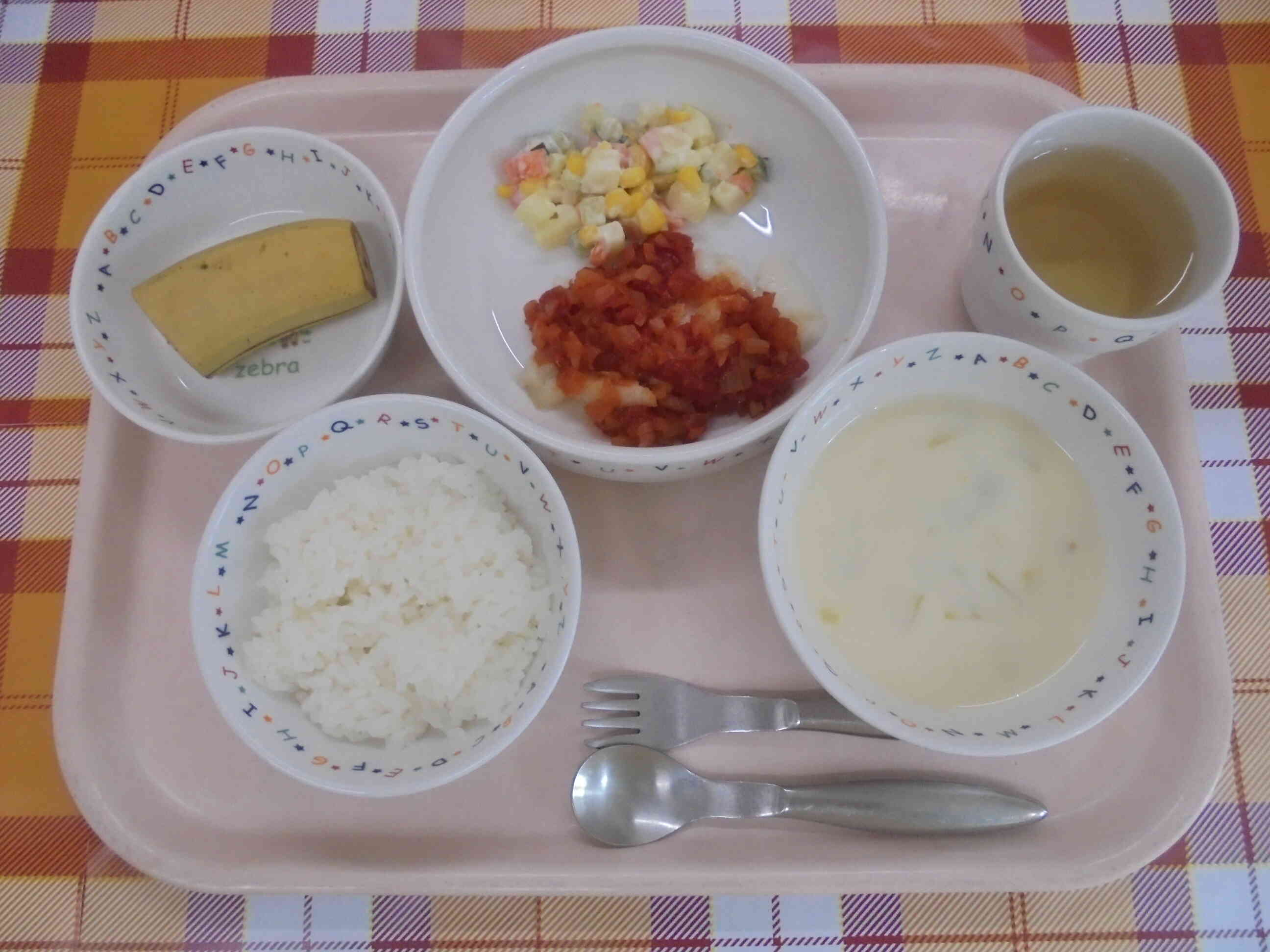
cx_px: 635
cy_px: 476
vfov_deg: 53.1
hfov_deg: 67.3
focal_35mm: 26
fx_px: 954
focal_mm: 4.6
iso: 400
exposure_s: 1/160
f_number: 3.5
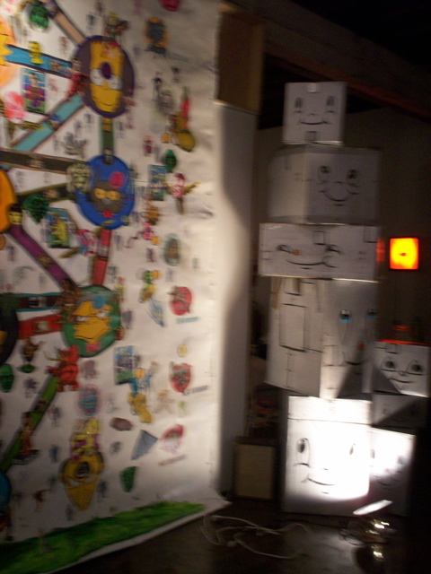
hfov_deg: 39.7
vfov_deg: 51.4
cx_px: 216
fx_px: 598
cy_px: 287
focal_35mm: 36
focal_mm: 6
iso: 200
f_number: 4.5
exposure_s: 1/9.41
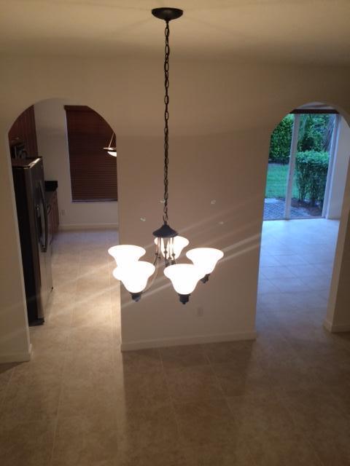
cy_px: 233
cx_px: 175
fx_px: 391
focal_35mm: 29
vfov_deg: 61.7
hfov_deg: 48.2
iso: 50
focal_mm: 4.15
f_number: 2.2
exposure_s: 1/30
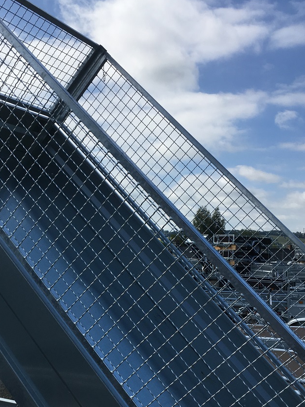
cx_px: 93
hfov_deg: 32.5
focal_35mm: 44
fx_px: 517
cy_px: 273
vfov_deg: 42.3
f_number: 2.2
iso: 25
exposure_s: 1/1923
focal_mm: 4.15
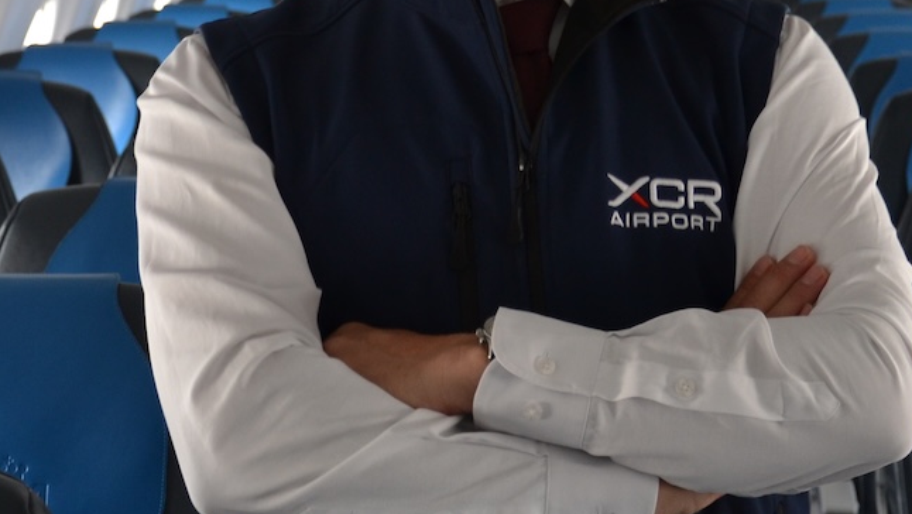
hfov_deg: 17.3
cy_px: -27
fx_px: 3000
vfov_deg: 9.7
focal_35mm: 124
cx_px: 583
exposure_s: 1/15
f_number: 4.2
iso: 400
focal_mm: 34
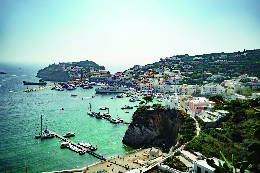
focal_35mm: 35
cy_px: 86
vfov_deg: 37.9
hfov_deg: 54.4
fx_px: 253
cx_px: 130
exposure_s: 1/500
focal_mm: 35
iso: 400
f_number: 16
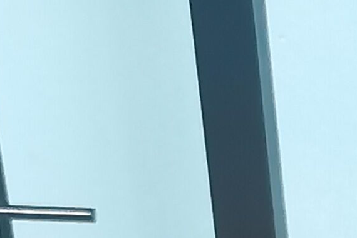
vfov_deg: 5.2
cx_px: 725
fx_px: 2509
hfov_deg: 7.8
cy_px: 621
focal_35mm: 253
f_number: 1.8
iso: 200
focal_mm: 5.58
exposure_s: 1/100
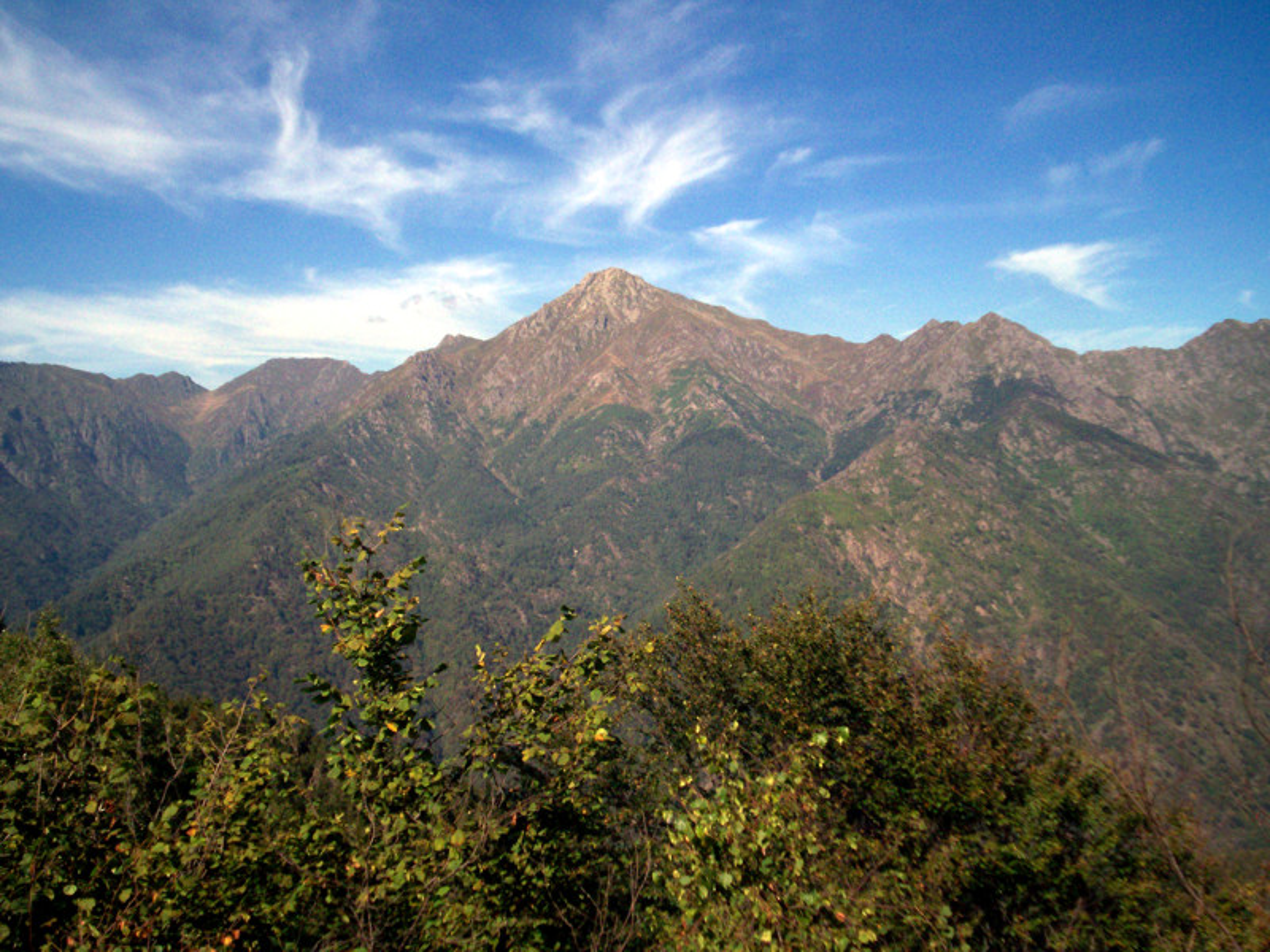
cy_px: 476
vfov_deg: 39.7
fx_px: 1321
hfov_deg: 51.4
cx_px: 635
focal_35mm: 36
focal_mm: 5.9
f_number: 4.5
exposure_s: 1/1328
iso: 100
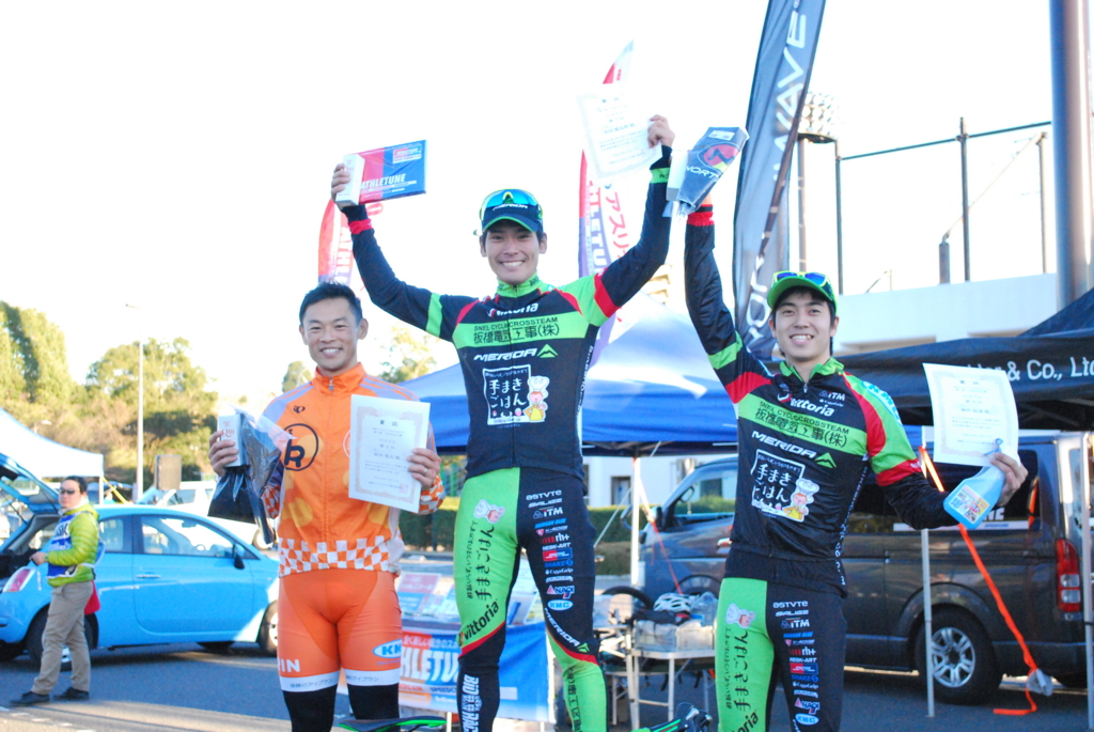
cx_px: 547
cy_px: 366
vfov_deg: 25.8
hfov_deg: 37.8
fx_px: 1597
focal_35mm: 52
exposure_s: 1/640
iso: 1600
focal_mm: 35
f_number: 10
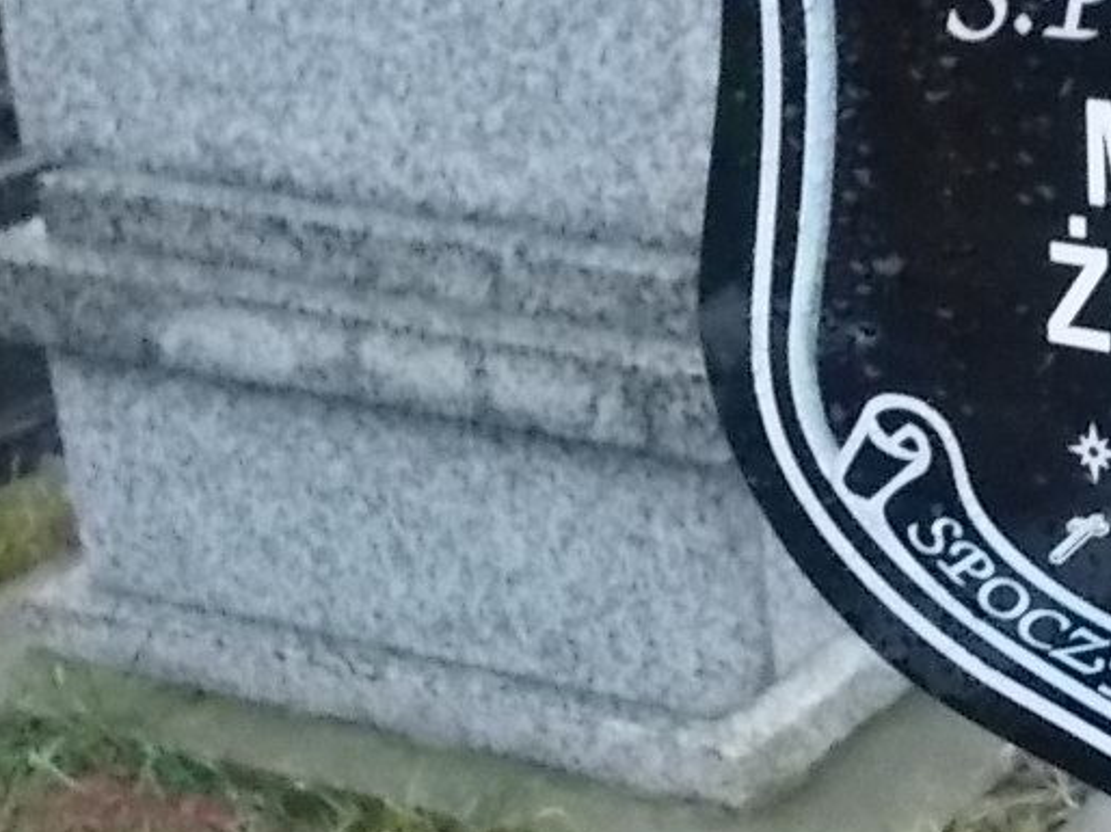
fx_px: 2598
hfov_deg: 21.8
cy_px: 465
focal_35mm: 81
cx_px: 1431
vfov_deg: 18.2
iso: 400
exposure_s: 1/80
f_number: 3.2
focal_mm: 4.6
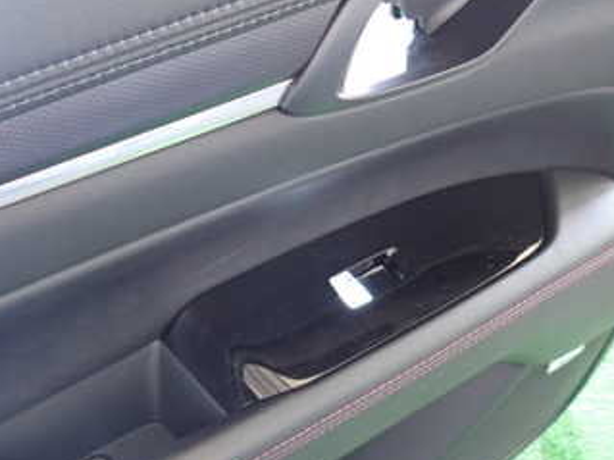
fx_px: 833
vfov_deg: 30.8
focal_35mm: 47
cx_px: 192
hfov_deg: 39.8
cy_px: 273
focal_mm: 4.5
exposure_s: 1/30
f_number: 2
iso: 640
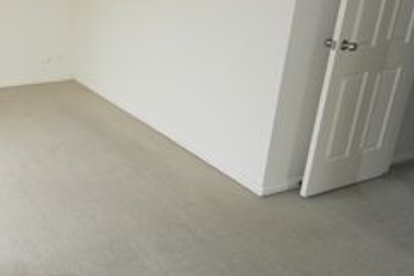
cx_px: 17
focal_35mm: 35
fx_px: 402
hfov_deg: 47.1
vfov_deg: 36.8
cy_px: 66
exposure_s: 1/125
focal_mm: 12
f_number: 5.6
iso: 800
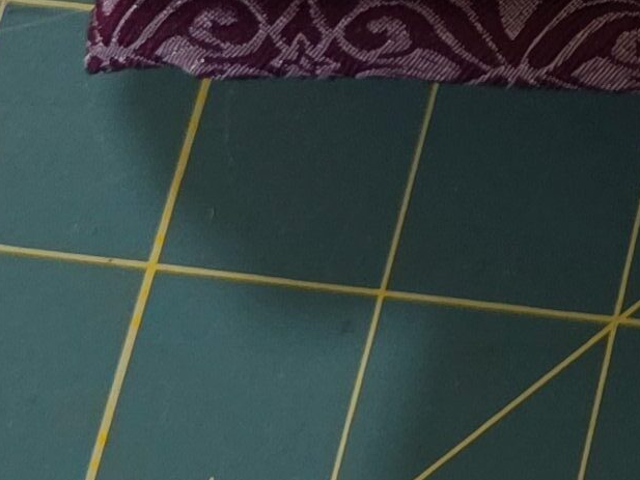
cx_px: 1416
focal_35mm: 149
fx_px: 2755
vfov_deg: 8.6
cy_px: -869
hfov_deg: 11.5
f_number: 1.7
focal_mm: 6.3
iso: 320
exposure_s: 1/120
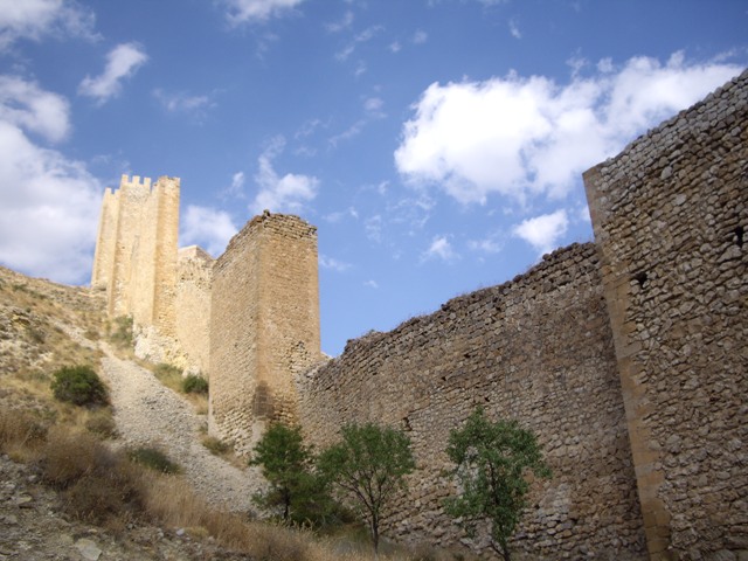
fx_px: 821
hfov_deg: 49.0
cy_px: 280
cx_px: 374
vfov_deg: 37.7
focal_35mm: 38
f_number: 2.8
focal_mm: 7.9
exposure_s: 1/800
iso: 64
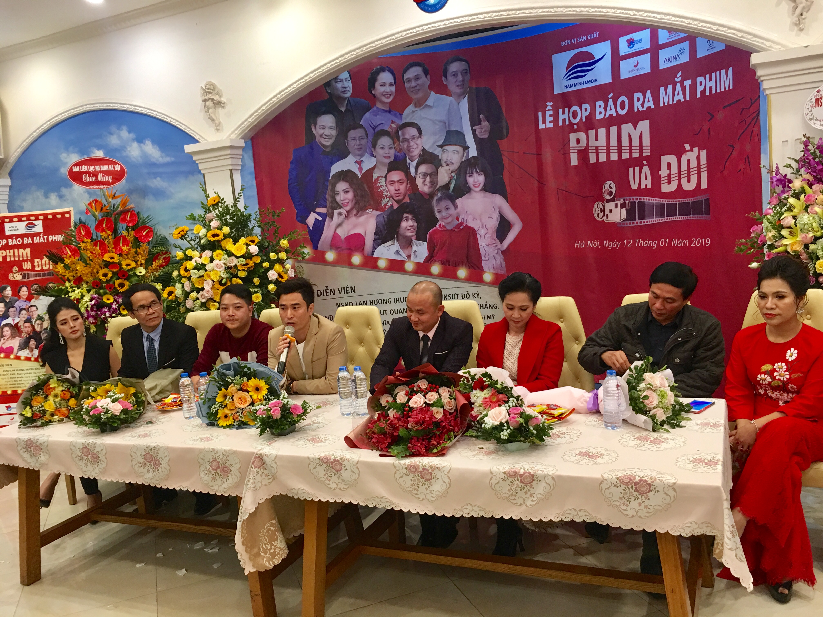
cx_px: 412
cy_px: 308
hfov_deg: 61.7
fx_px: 689
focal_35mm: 29
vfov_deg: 48.2
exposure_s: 1/17
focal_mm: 4.15
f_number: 2.2
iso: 50
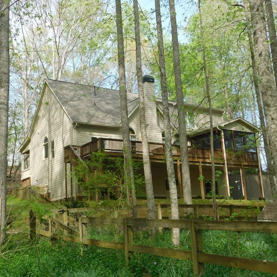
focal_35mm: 43
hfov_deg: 38.8
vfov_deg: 39.2
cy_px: 139
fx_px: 389
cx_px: 96
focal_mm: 6.3
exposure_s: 1/320
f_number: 3.5
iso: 125
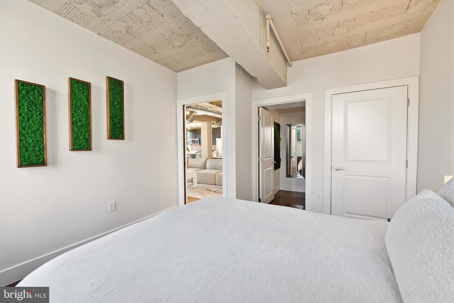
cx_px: 227
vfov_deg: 81.2
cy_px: 152
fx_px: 177
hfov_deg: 104.3
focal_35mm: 14
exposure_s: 1/100
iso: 250
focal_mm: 14
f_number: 9
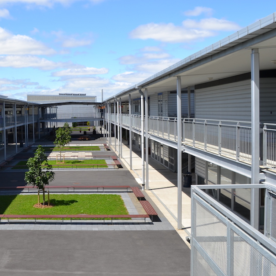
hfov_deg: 36.1
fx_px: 406
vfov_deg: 37.5
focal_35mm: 45
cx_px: 51
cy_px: 129
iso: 100
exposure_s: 1/200
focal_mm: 20
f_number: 7.1
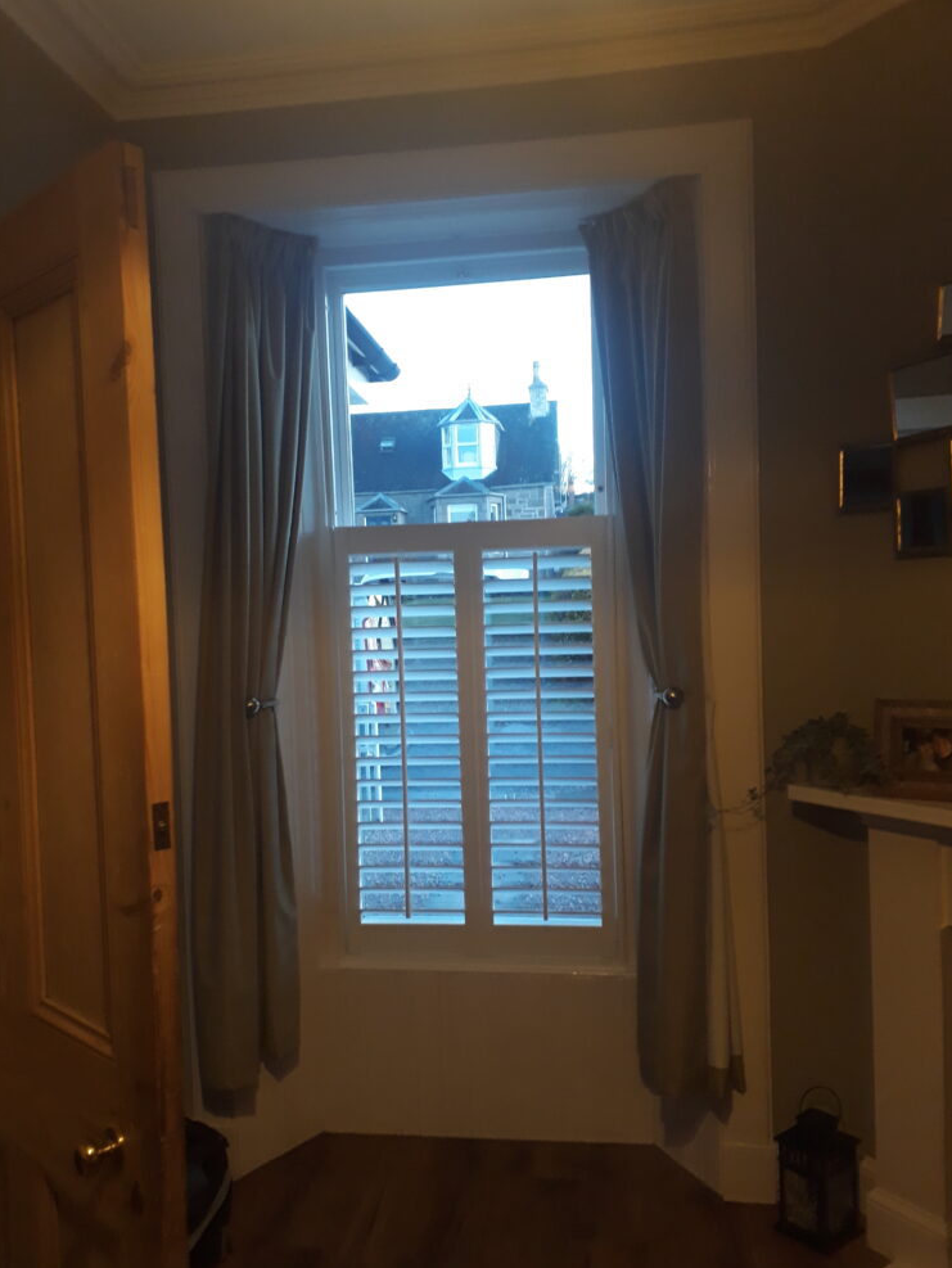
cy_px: 636
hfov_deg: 49.8
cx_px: 489
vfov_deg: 63.4
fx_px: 1026
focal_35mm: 28
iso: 160
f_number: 1.9
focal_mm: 3.6
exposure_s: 1/20
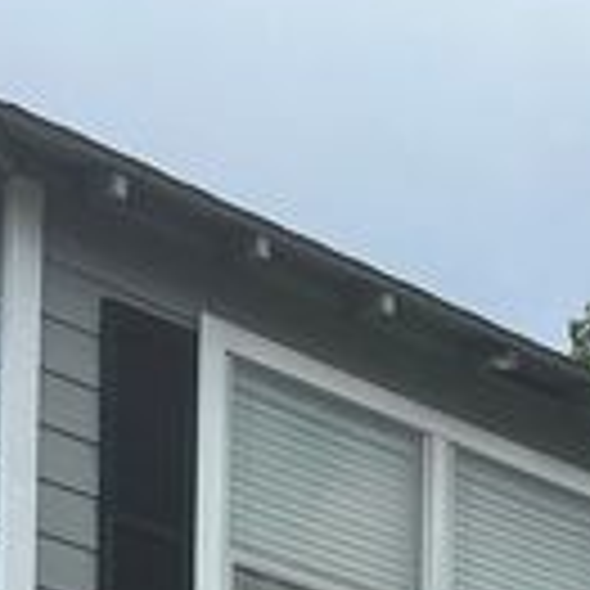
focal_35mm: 117
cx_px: 703
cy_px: 1439
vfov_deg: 11.9
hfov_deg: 14.4
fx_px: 2256
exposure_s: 1/3460
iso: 50
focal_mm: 5.7
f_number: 1.5
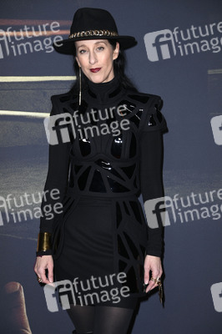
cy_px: 167
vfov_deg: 20.8
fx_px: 908
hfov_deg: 13.9
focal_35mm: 98
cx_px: 111
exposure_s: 1/200
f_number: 5.6
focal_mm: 98
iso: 500
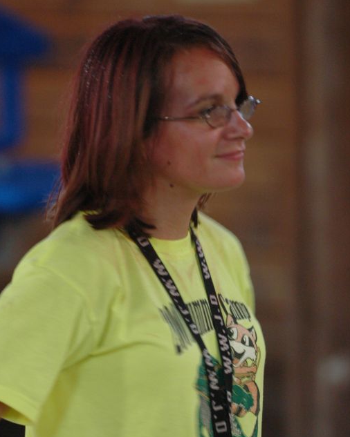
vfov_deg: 5.3
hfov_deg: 4.3
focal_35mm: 364
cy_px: 286
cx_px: 127
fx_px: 4715
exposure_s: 1/30
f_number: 2.8
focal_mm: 160
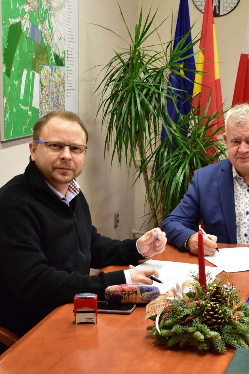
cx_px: 247
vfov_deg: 28.8
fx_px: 727
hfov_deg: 18.9
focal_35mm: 70
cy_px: 227
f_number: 3.8
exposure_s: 1/40
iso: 1000
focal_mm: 24
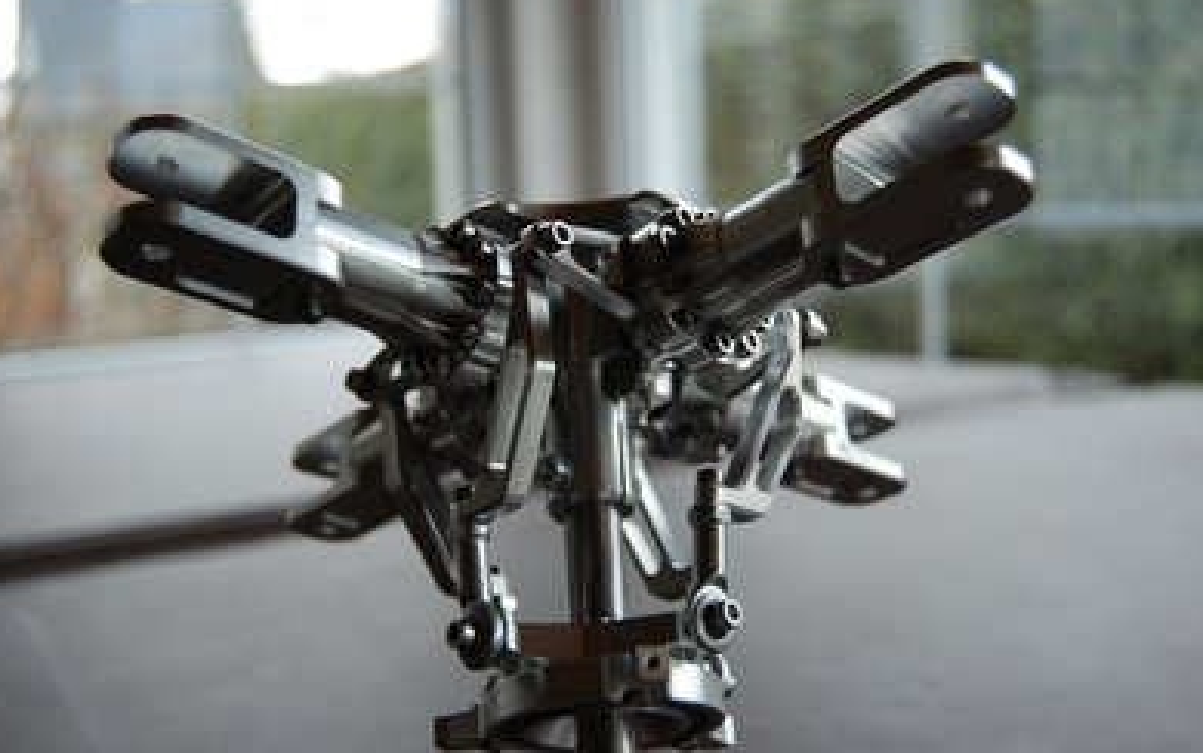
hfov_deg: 45.3
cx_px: 598
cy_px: 380
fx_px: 1443
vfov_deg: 29.2
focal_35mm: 44
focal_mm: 28
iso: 320
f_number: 4.2
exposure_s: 1/60
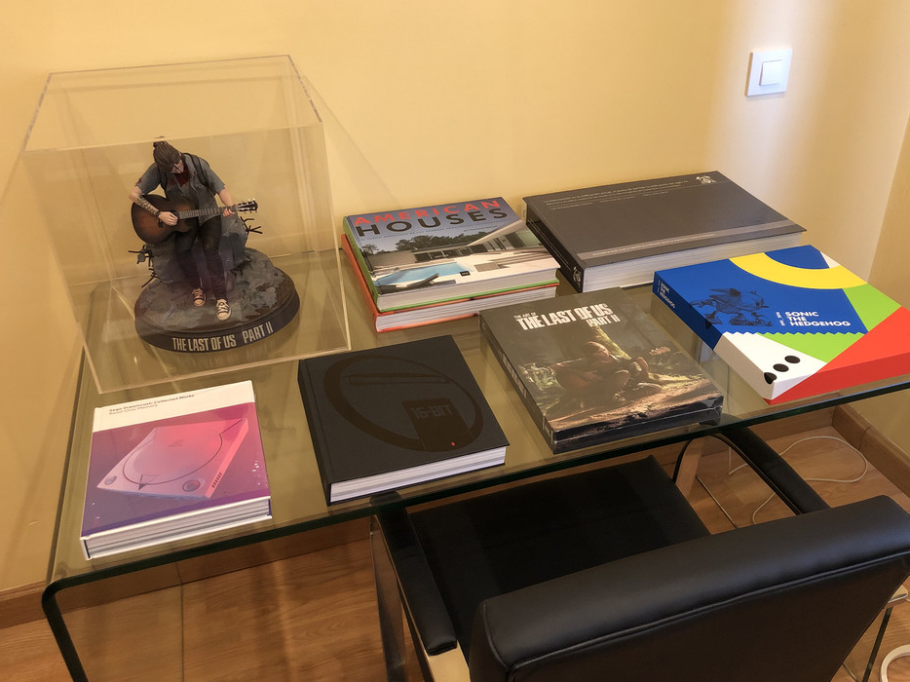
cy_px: 349
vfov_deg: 44.1
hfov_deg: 56.7
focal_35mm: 32
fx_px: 841
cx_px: 507
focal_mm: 4
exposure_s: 1/15
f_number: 1.8
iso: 80
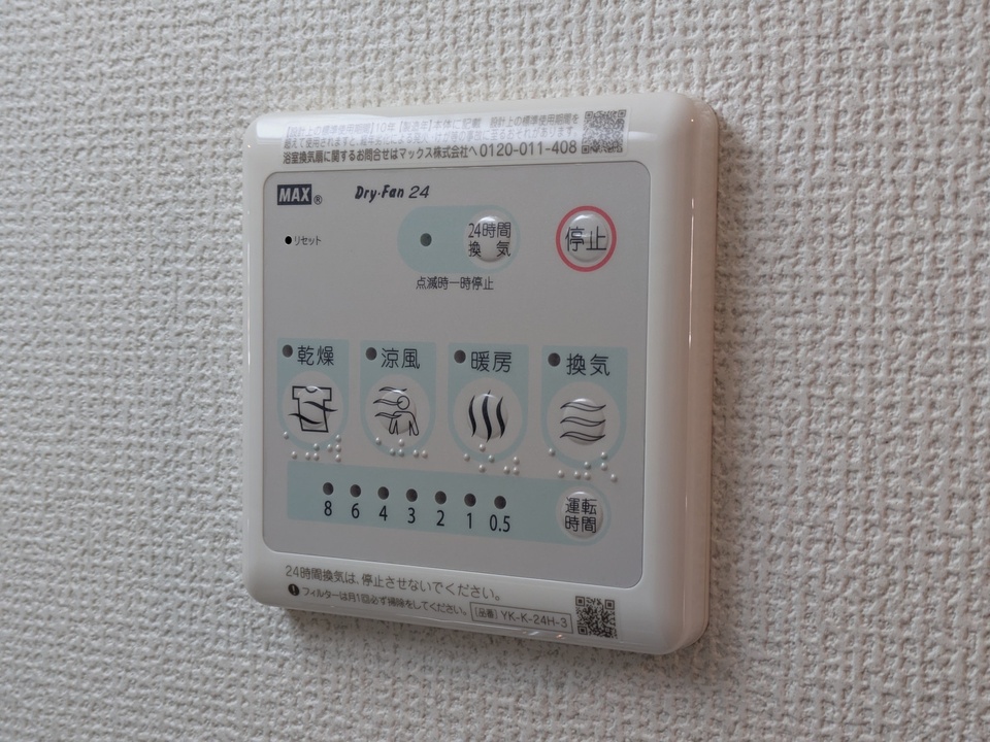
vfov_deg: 28.6
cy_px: 371
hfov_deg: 37.5
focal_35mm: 51
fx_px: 1459
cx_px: 495
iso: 62
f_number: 1.89
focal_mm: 5.43
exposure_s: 1/60
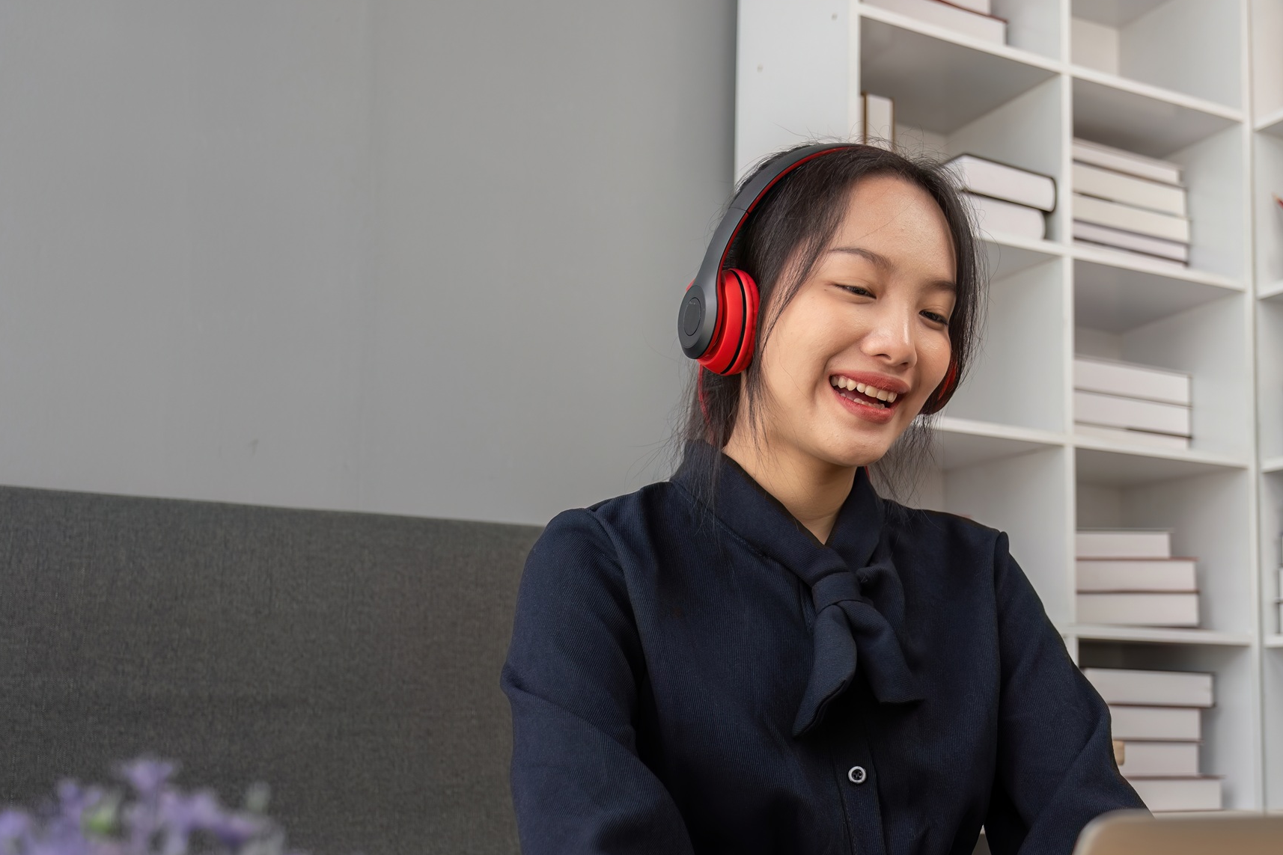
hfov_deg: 46.0
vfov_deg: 31.6
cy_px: 587
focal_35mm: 42
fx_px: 1497
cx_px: 811
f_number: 2.8
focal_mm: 20
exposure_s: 1/75
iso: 125
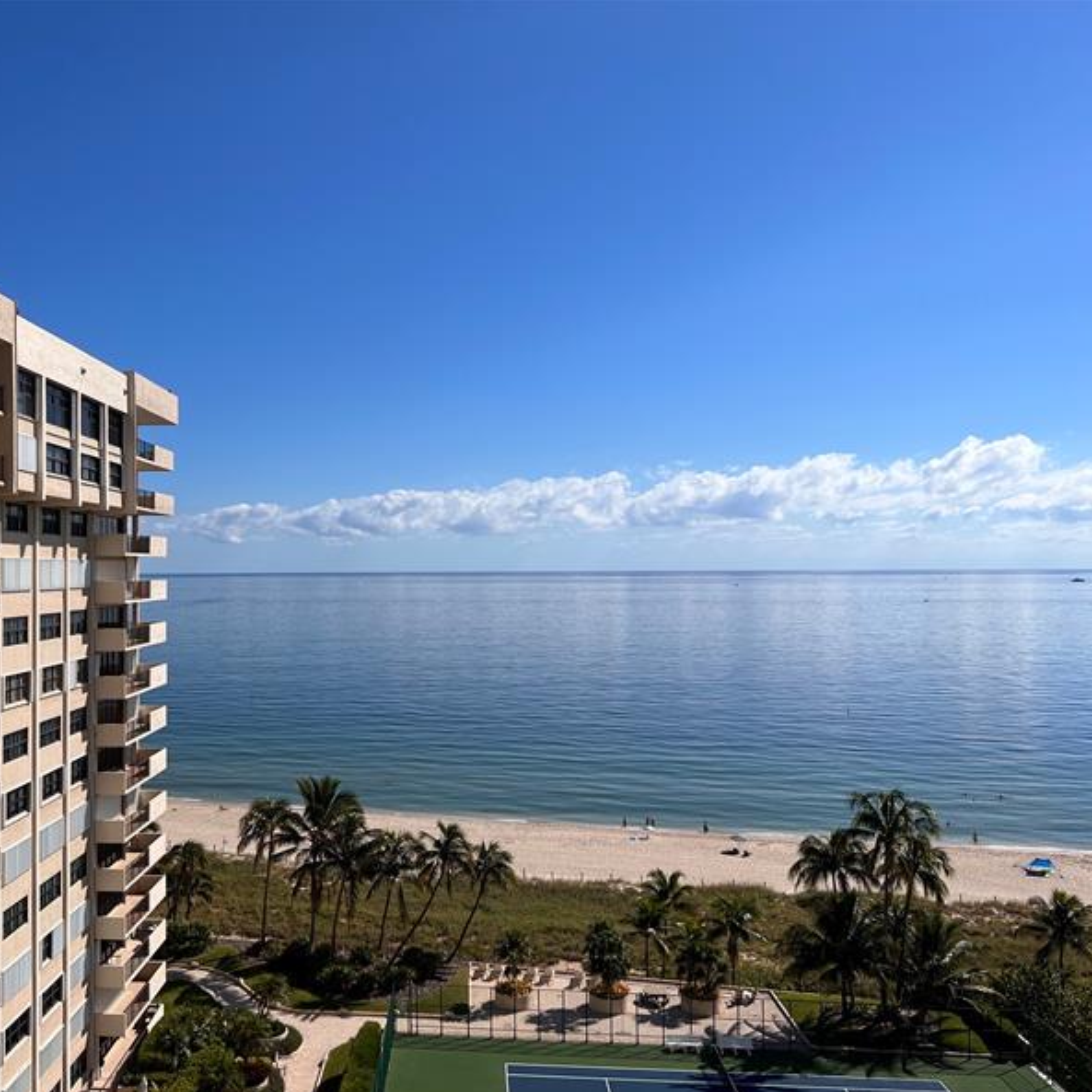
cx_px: 370
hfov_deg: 51.6
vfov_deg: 52.5
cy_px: 551
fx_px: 1106
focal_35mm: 31
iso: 50
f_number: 1.5
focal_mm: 5.7
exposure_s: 1/8696
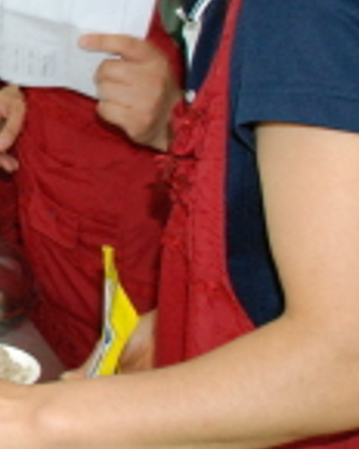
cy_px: 81
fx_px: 1288
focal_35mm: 97
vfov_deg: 19.5
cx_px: -353
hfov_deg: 13.6
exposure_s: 1/60
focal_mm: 20
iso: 1000
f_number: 5
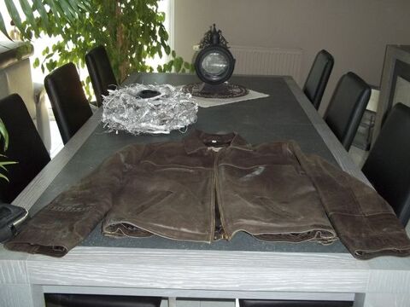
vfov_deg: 39.7
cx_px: 205
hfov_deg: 51.4
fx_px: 426
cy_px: 154
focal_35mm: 36
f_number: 3.1
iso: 160
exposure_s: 1/30
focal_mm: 6.5
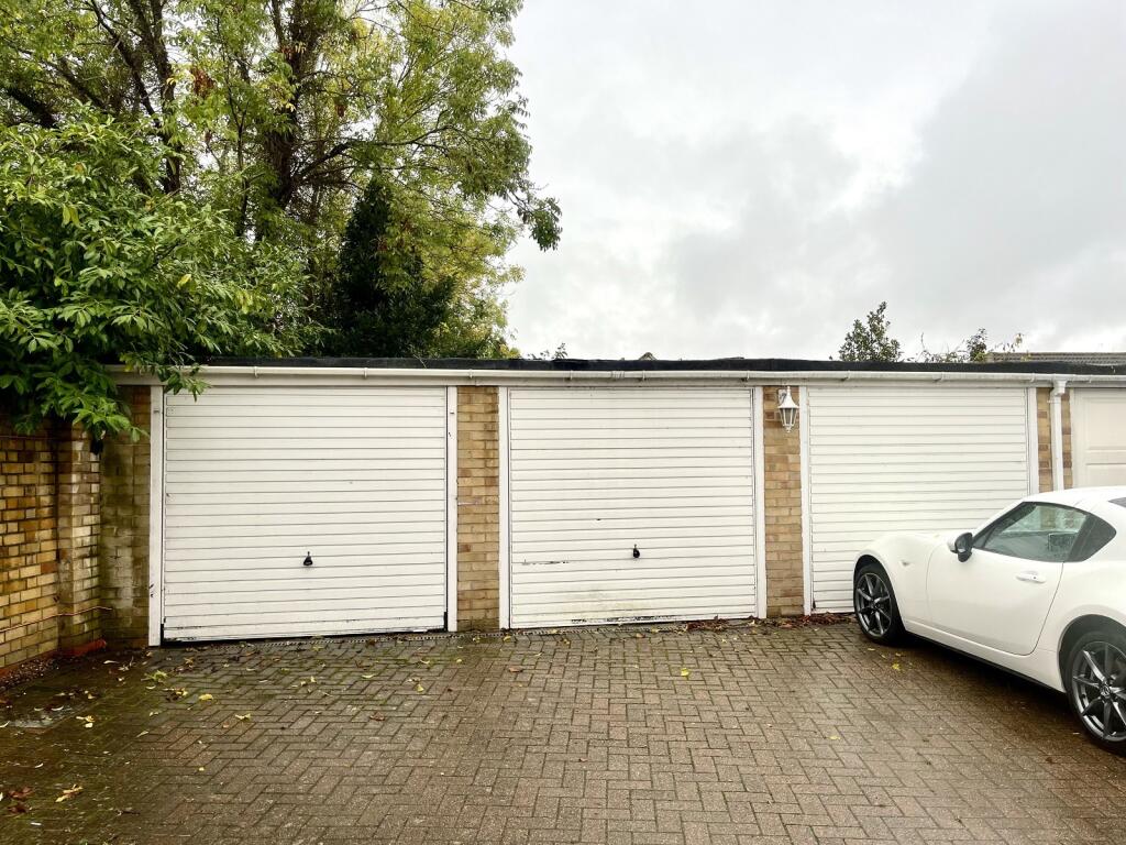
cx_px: 563
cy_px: 422
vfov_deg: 53.1
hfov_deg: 67.3
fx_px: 846
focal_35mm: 26
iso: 40
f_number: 1.6
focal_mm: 5.1
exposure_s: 1/204
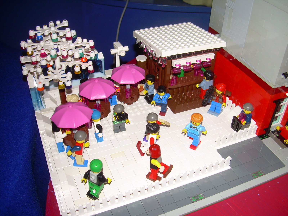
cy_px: 108
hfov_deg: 49.0
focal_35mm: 38
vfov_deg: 37.7
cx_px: 144
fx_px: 316
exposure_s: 1/60
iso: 50
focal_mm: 6.3
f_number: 2.8
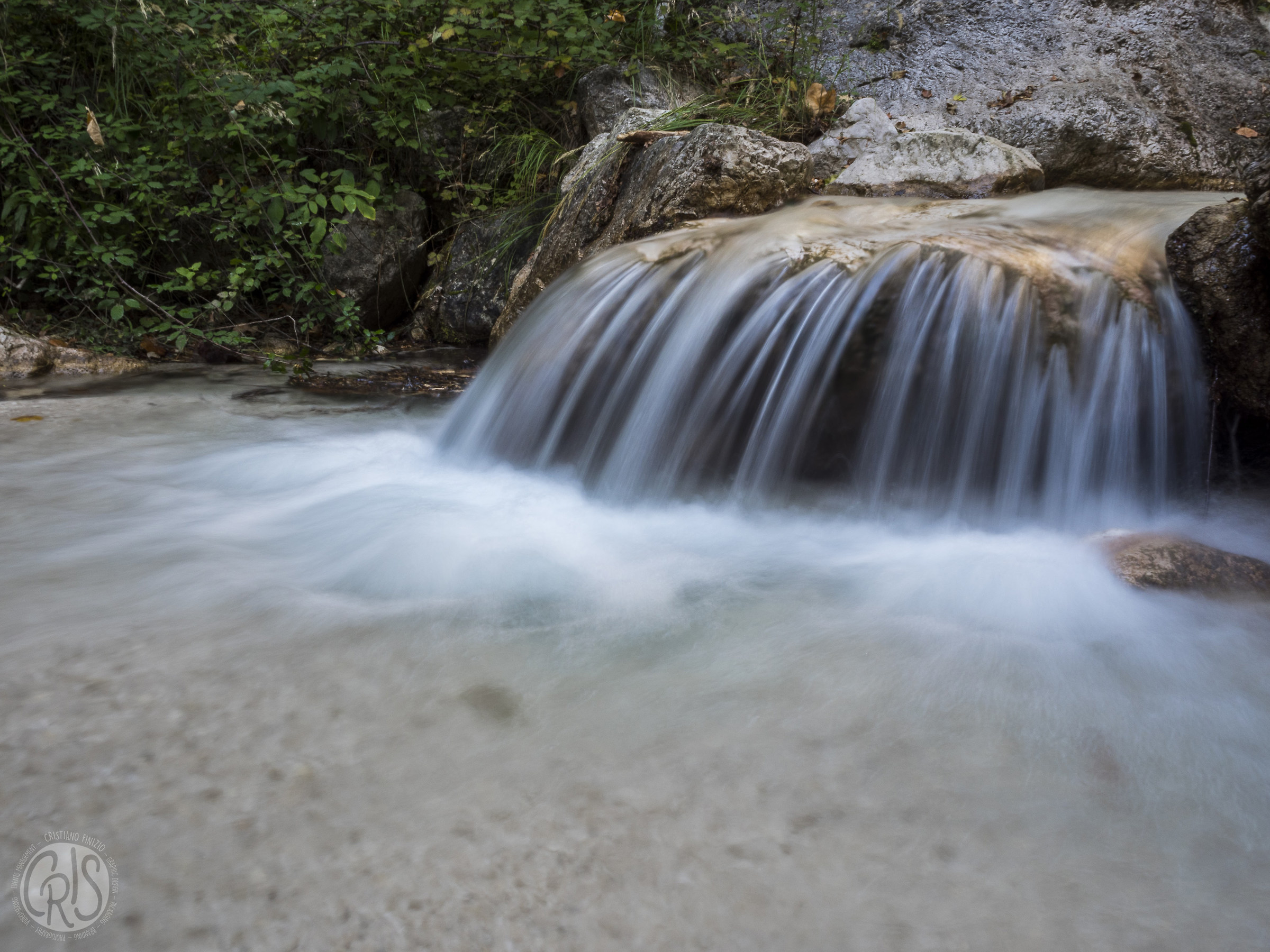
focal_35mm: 34
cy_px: 476
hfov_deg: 54.0
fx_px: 1247
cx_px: 635
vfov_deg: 41.8
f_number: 20
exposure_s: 1/1.67
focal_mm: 17
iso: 100
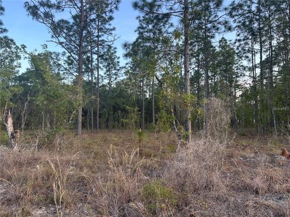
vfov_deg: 56.8
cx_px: 145
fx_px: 201
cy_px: 108
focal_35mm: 24
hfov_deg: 71.6
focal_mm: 6.86
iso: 64
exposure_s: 1/121
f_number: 1.78
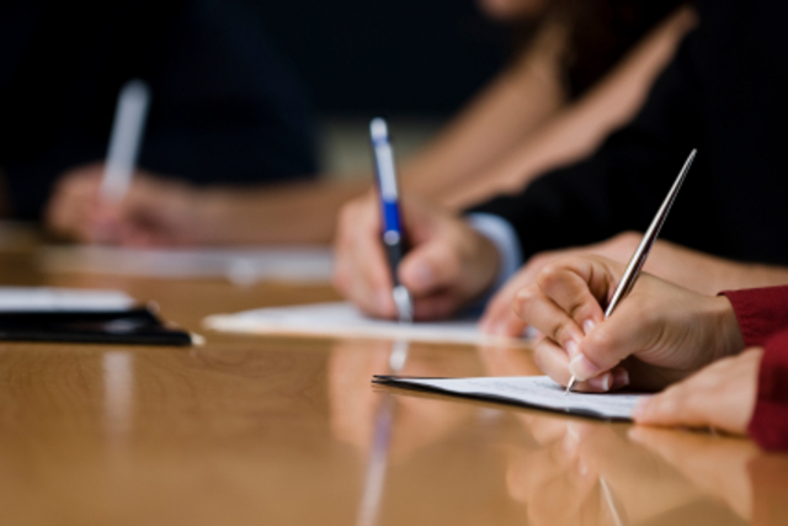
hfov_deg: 8.9
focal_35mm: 232
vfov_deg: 5.9
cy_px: 263
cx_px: 394
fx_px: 5090
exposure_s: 1/100
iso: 100
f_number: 2.8
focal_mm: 155
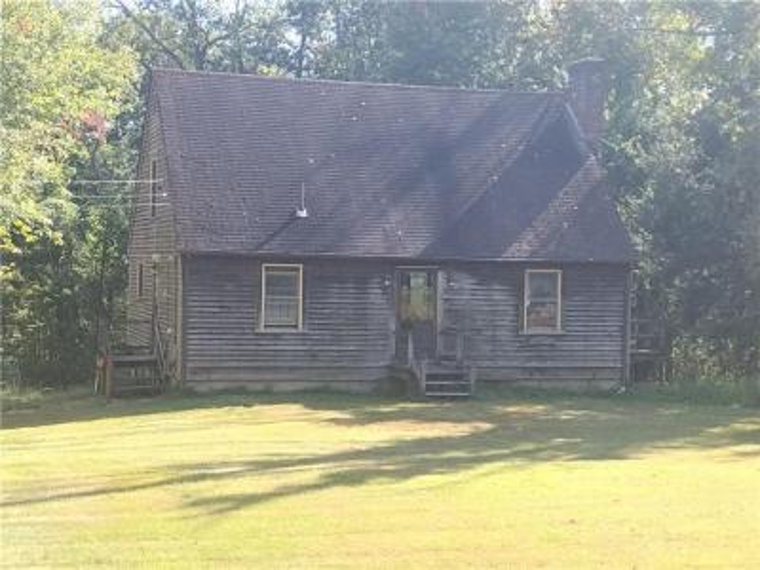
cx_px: 380
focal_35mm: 27
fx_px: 593
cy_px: 285
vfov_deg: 51.4
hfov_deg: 65.3
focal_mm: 4.71
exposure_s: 1/640
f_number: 1.7
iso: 100
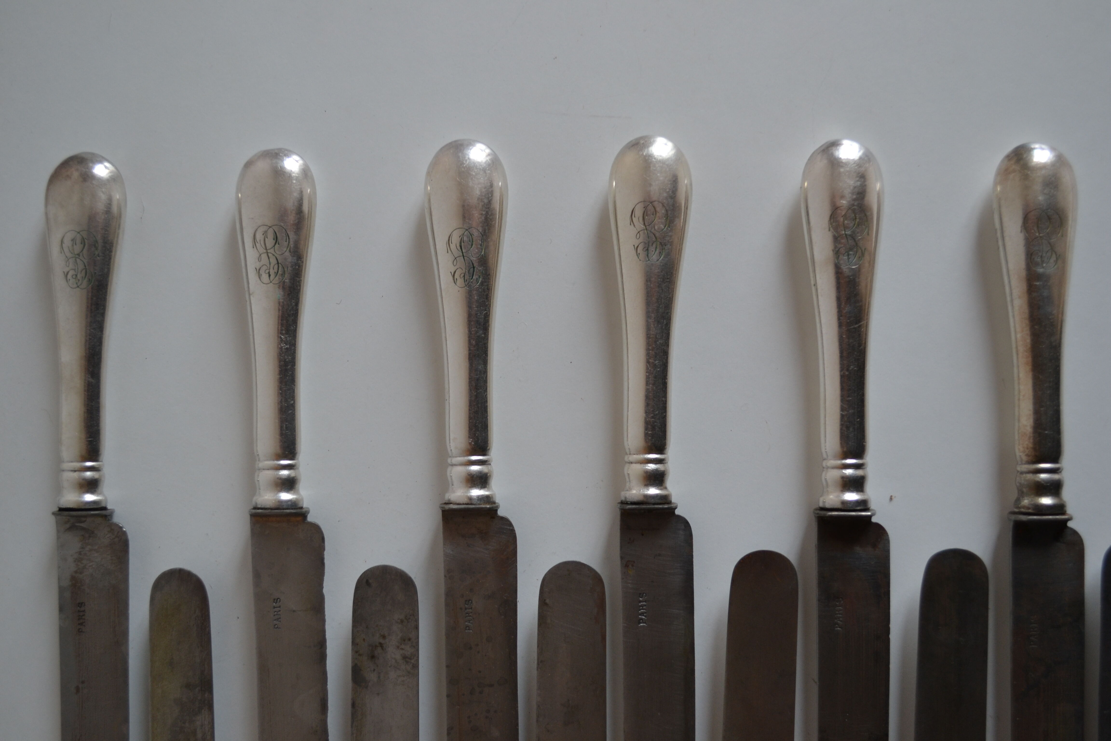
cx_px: 556
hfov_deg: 49.6
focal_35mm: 39
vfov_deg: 34.2
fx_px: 1203
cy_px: 370
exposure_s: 1/60
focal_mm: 26
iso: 400
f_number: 4.2
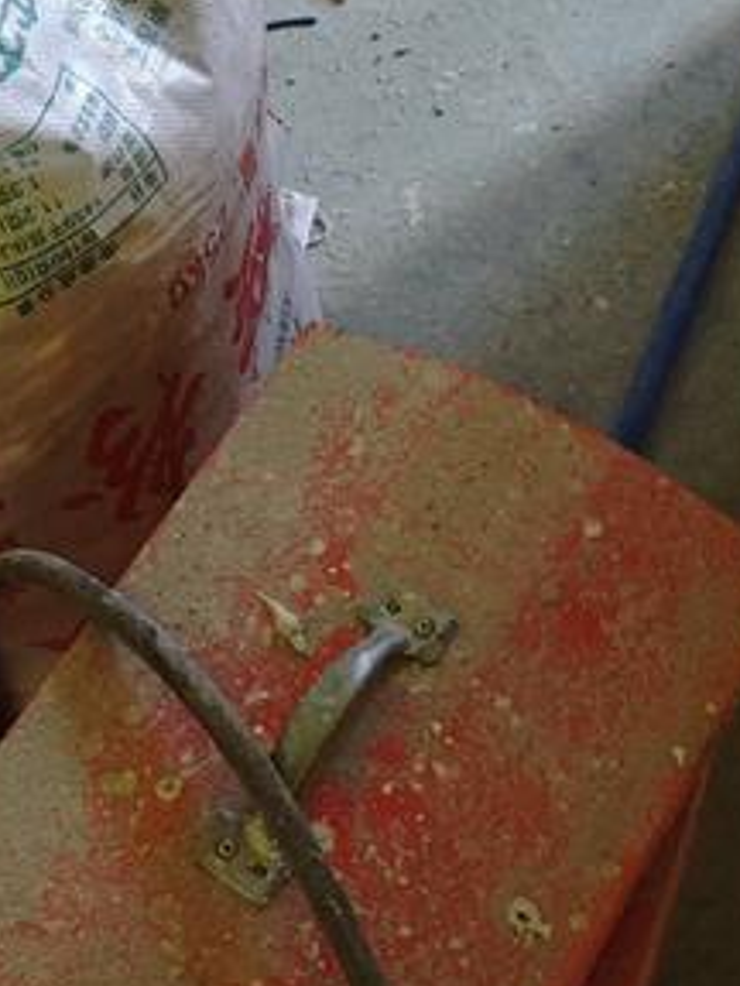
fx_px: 2280
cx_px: -120
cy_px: -104
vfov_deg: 22.9
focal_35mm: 80
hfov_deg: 17.7
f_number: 1.6
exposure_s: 1/400
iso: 5000
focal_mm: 6.55
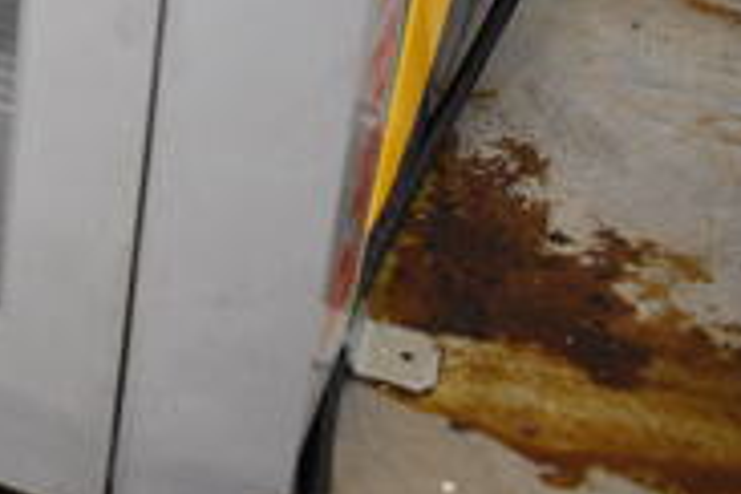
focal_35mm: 90
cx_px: -336
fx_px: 1852
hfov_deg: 19.9
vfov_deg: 13.9
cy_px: -316
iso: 1600
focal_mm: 18
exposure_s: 1/125
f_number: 3.5
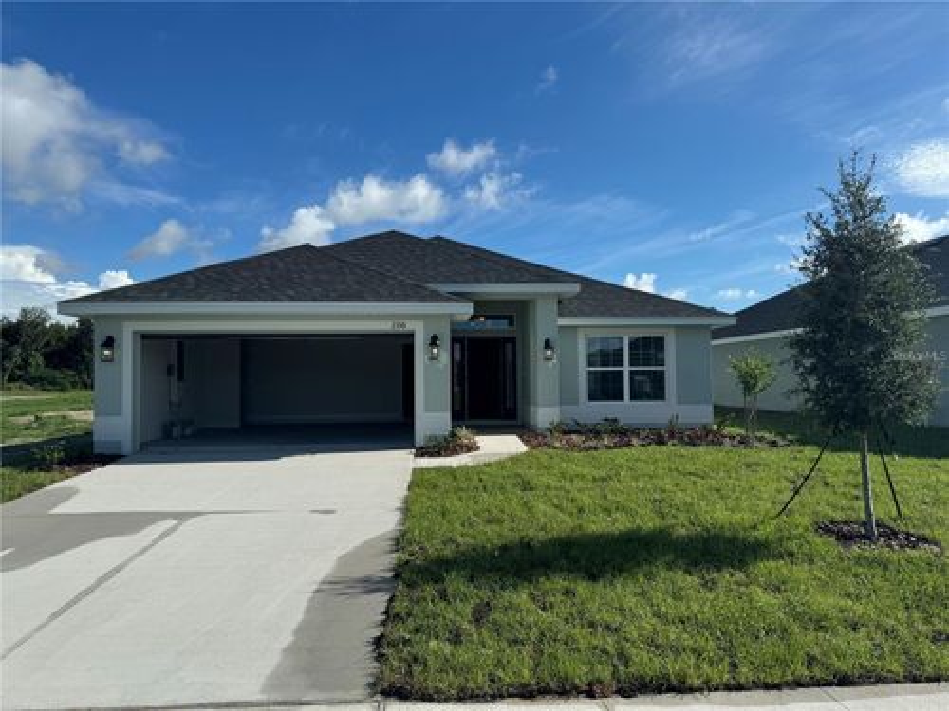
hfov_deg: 71.6
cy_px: 356
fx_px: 658
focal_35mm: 24
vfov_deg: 56.8
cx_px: 474
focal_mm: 6.76
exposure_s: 1/5814
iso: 80
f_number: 1.78
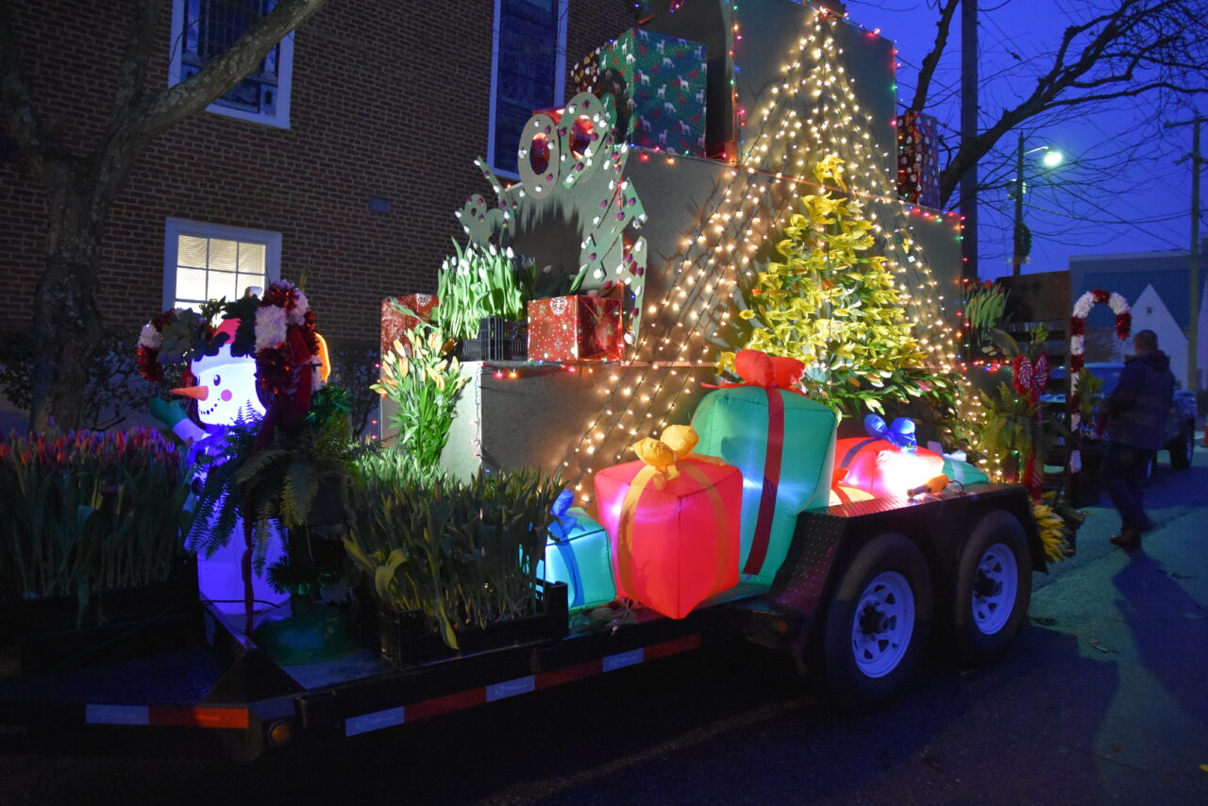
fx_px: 805
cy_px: 403
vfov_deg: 53.2
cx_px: 604
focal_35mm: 24
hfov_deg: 73.7
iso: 4000
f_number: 2.8
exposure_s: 1/60
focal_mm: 16
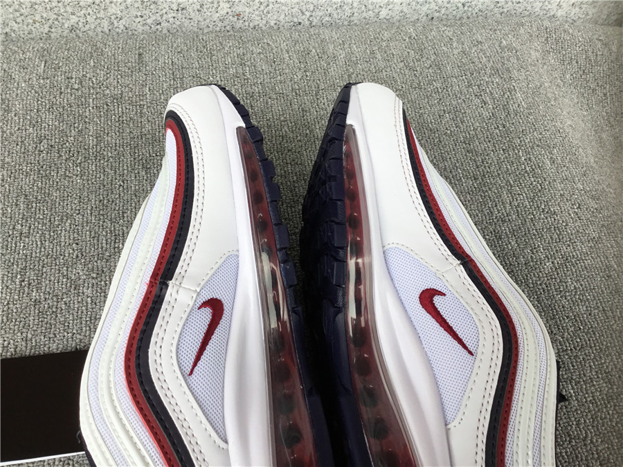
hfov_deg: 58.4
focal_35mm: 31
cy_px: 234
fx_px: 558
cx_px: 312
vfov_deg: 45.4
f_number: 2.4
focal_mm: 3.3
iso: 32
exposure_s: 1/100
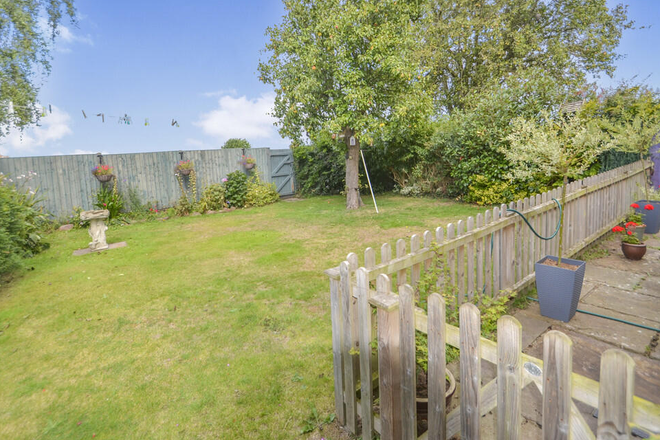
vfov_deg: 73.7
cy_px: 208
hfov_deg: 96.7
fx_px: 293
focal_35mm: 16
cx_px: 328
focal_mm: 10
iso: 100
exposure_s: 1/200
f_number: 4
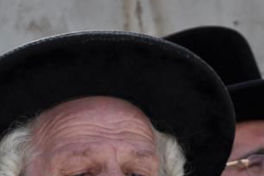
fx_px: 3333
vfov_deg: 3.0
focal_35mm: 455
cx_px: 346
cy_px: 244
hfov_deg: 4.5
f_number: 5.6
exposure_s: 1/500
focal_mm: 90
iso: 220
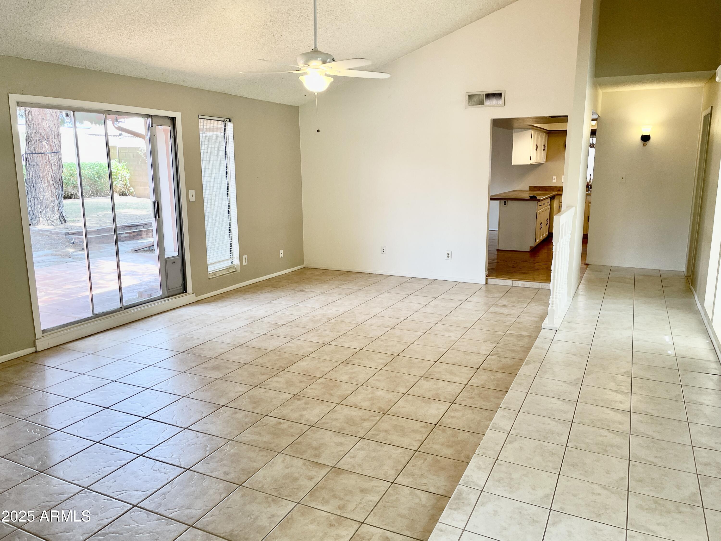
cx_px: 360
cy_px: 270
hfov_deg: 67.3
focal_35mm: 26
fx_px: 542
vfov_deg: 53.1
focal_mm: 4.2
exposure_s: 1/120
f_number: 1.6
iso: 80
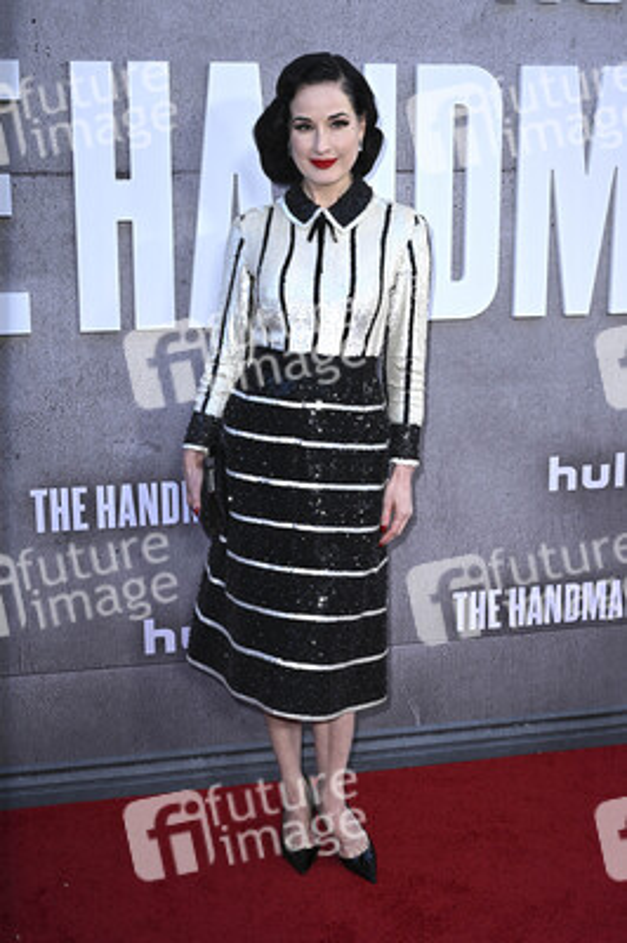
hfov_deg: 26.9
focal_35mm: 50
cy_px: 472
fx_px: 1308
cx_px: 314
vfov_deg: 39.6
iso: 640
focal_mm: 50
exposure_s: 1/250
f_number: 6.3
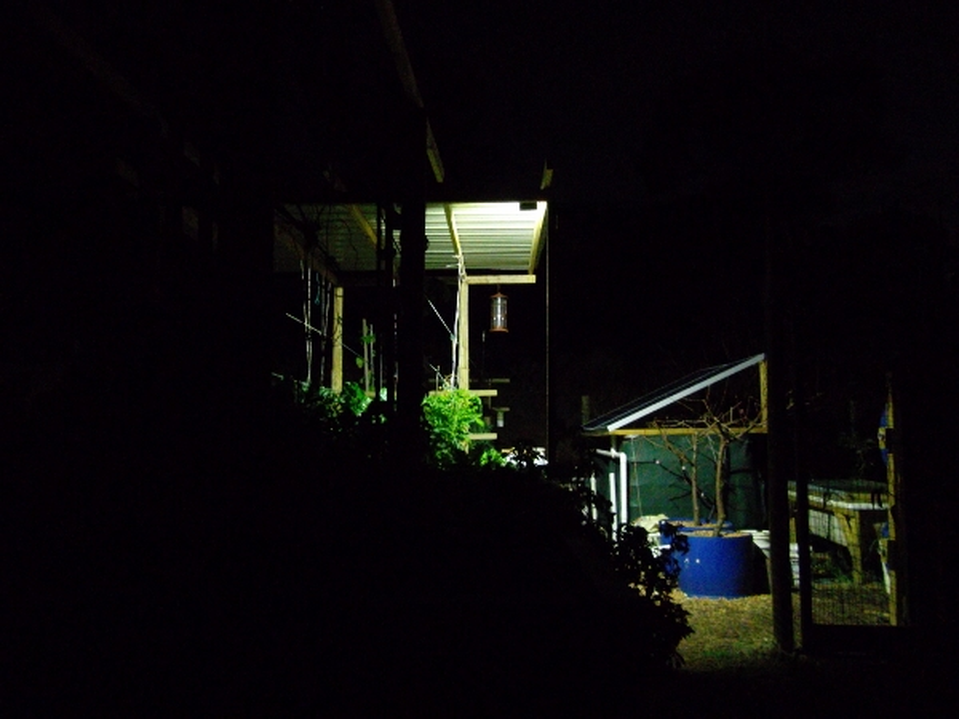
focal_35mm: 27
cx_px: 480
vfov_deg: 51.4
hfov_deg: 65.3
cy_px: 360
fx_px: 748
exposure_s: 1
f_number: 3.5
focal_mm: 4.9
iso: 640
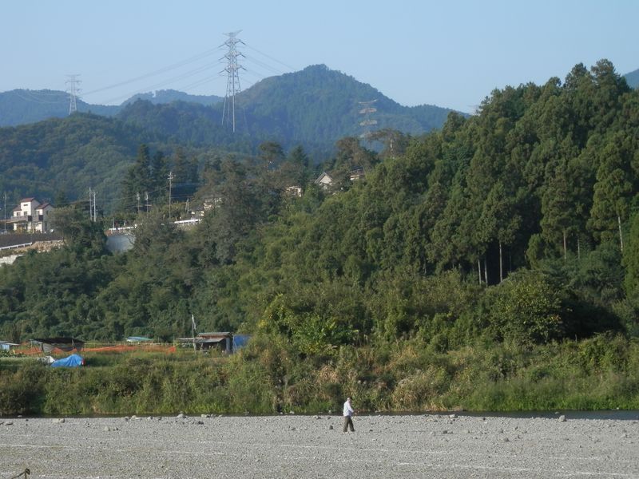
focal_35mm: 106
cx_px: 320
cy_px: 240
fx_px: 1957
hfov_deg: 18.5
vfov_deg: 14.0
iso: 80
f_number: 5
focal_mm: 19
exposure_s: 1/250
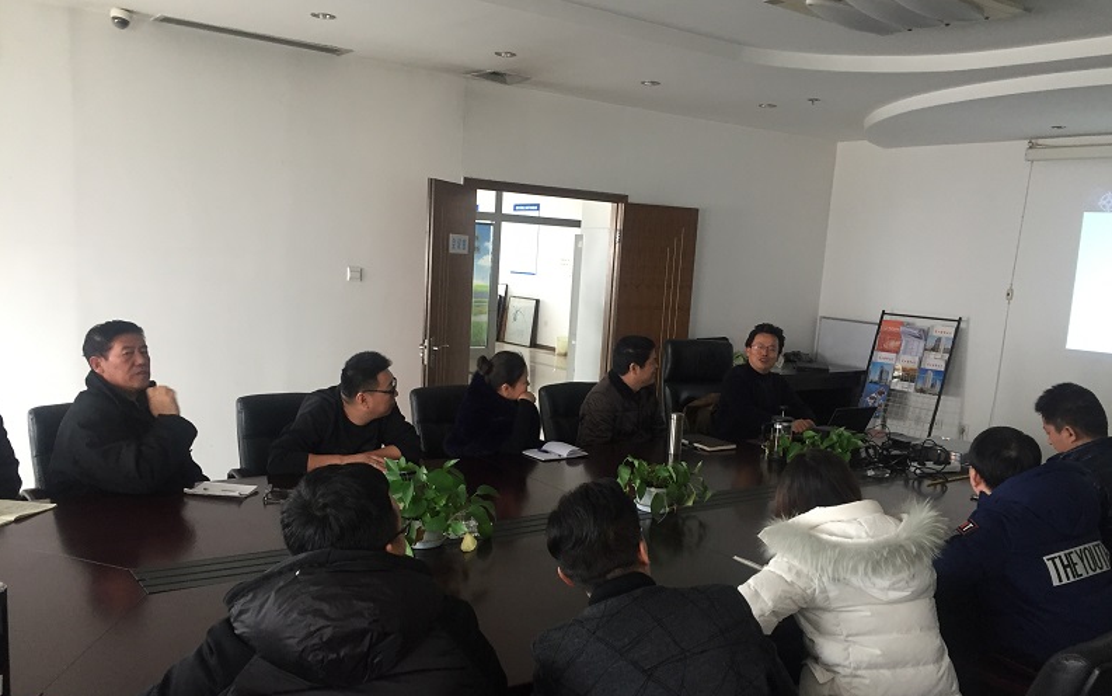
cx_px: 552
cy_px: 410
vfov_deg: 40.5
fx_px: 940
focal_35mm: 31
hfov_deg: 61.2
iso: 160
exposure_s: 1/33
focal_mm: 4.15
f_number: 2.2
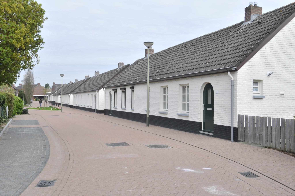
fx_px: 295
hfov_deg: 53.2
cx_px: 148
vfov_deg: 36.8
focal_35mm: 36
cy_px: 98
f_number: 9
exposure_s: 1/320
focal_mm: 24
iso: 200
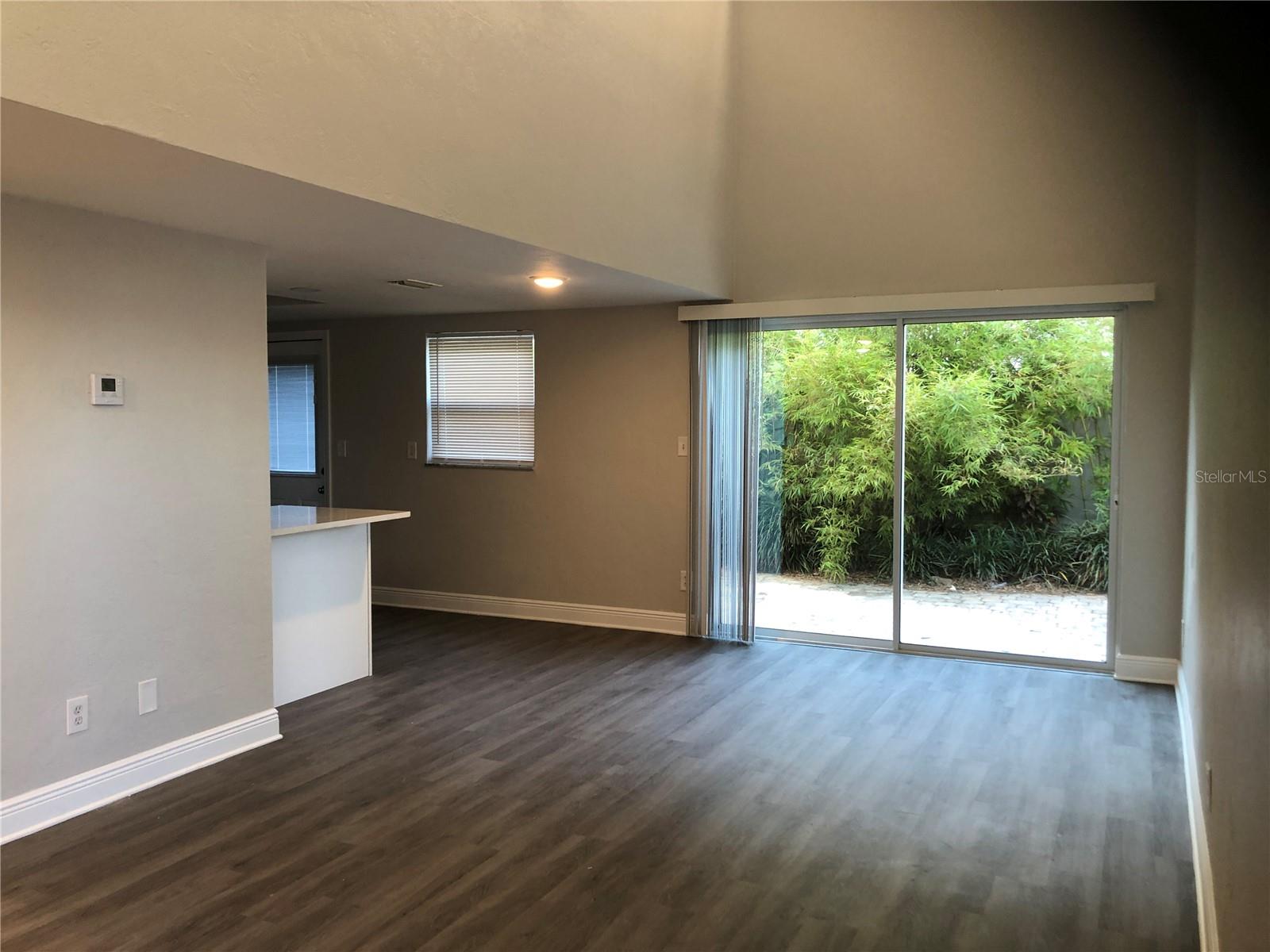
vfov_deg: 49.7
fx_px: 1027
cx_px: 635
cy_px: 476
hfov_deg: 63.4
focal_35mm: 28
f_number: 1.8
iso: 40
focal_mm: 3.99
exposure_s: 1/24
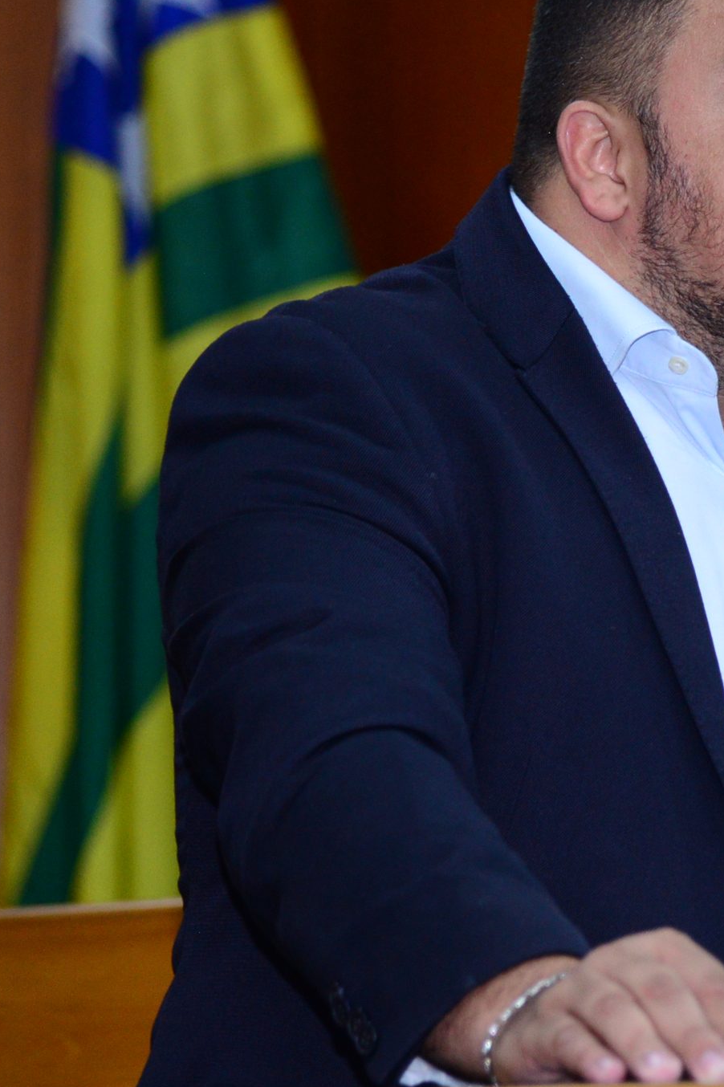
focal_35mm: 249
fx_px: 7515
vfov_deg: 8.3
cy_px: 469
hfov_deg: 5.5
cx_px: 977
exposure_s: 1/125
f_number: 4.5
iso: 2000
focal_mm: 112
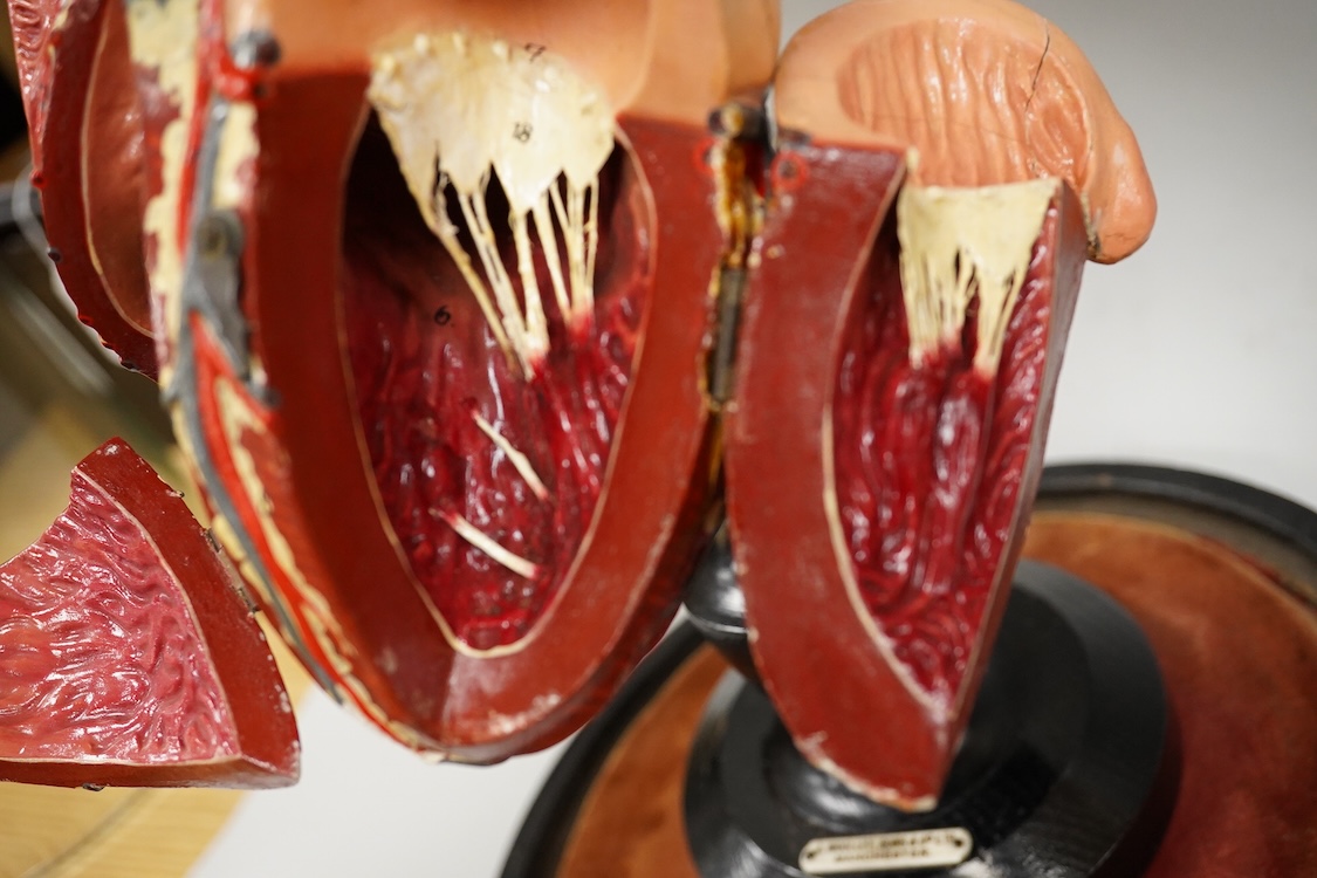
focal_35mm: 45
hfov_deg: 43.6
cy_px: 439
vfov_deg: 29.9
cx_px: 658
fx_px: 1646
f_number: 7.1
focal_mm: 30
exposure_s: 1/200
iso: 2500
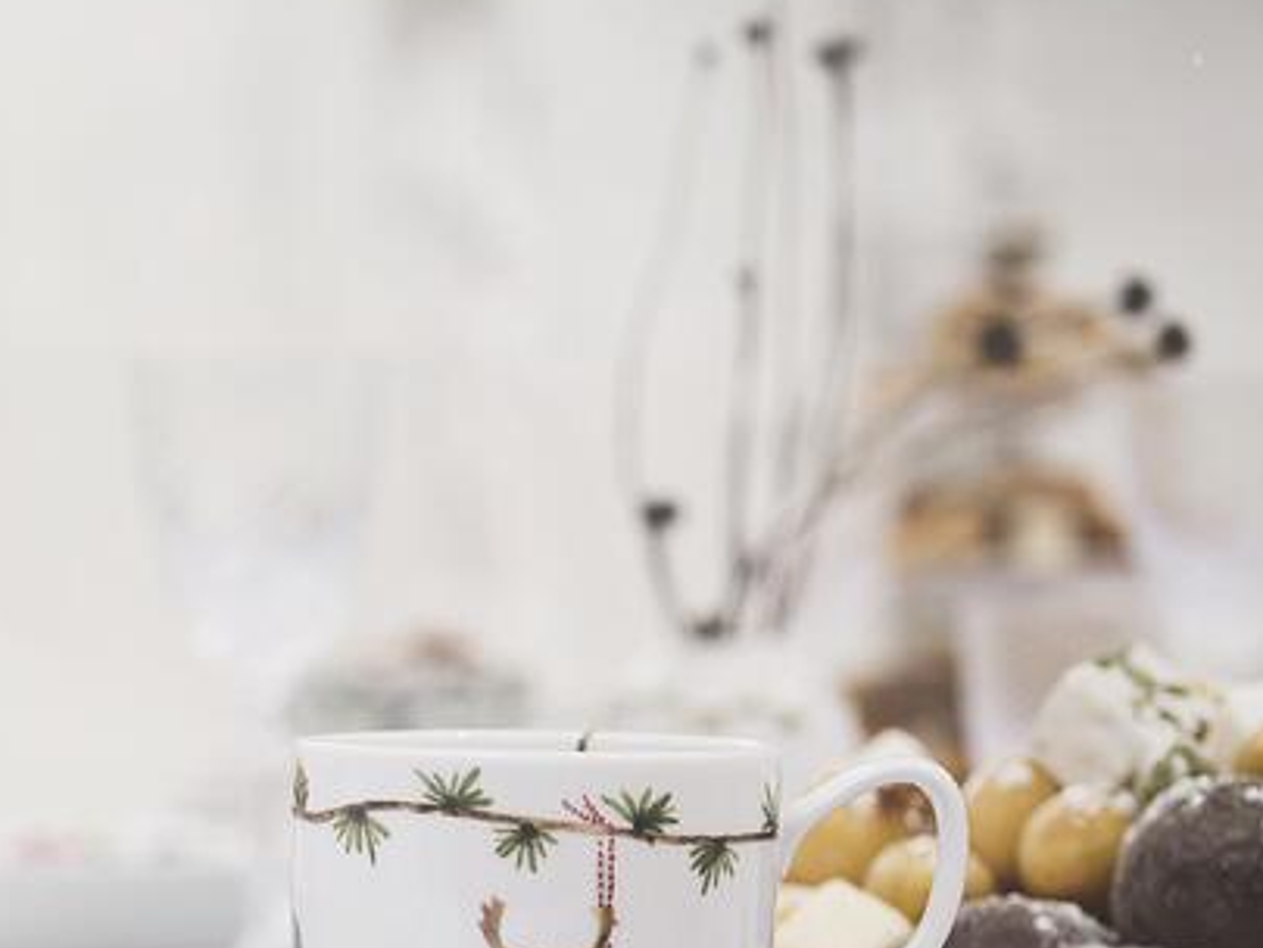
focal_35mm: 107
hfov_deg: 18.1
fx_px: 3905
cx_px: 139
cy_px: 823
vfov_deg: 13.7
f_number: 4
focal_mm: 63
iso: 100
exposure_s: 1/200
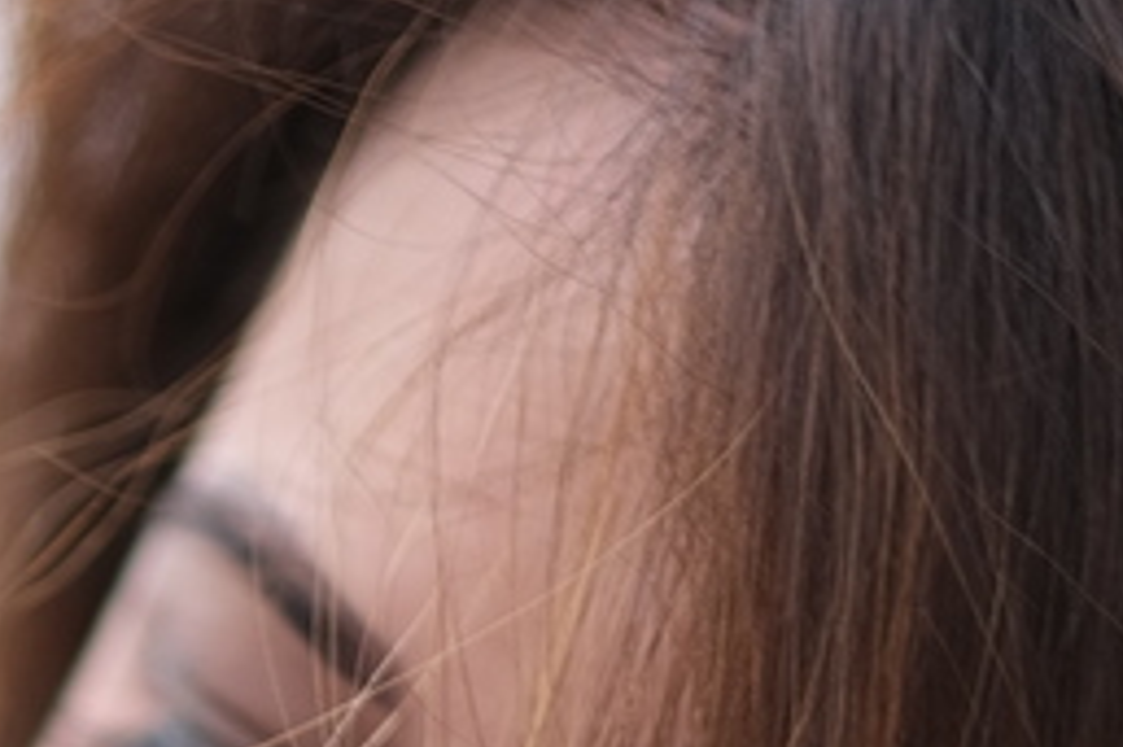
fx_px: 12220
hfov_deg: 5.2
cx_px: -848
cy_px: 1699
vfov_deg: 3.5
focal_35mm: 392
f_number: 1.2
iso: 160
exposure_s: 1/1600
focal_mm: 56
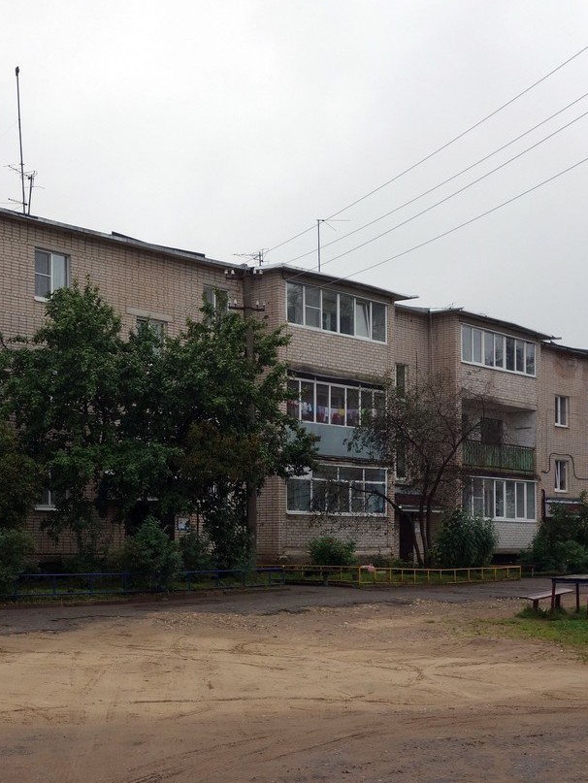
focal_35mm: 50
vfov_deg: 38.2
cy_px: 366
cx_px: 161
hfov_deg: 28.8
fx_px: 1132
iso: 125
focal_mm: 10.4
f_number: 4.5
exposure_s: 1/100
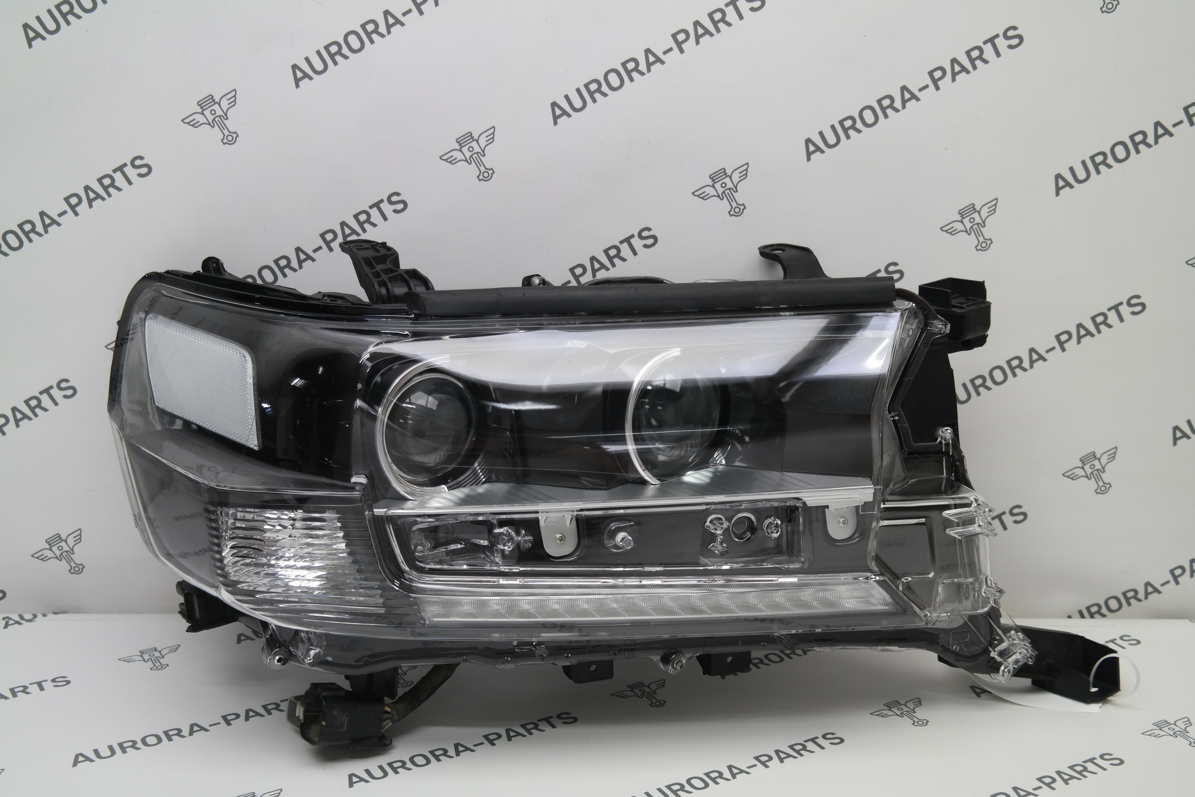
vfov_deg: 30.5
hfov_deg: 44.5
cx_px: 598
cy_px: 398
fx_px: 1460
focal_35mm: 44
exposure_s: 1/60
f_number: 4
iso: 200
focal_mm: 29
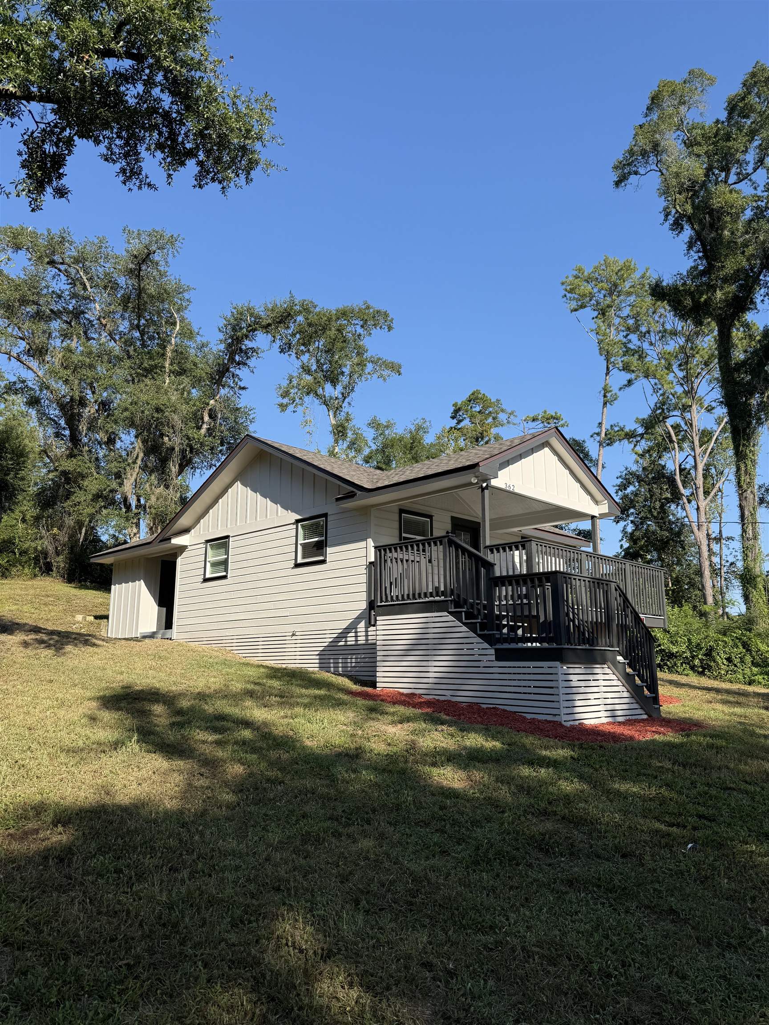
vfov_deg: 71.6
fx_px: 711
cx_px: 384
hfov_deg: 56.8
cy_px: 512
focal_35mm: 24
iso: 80
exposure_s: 1/2907
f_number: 1.78
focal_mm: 6.76
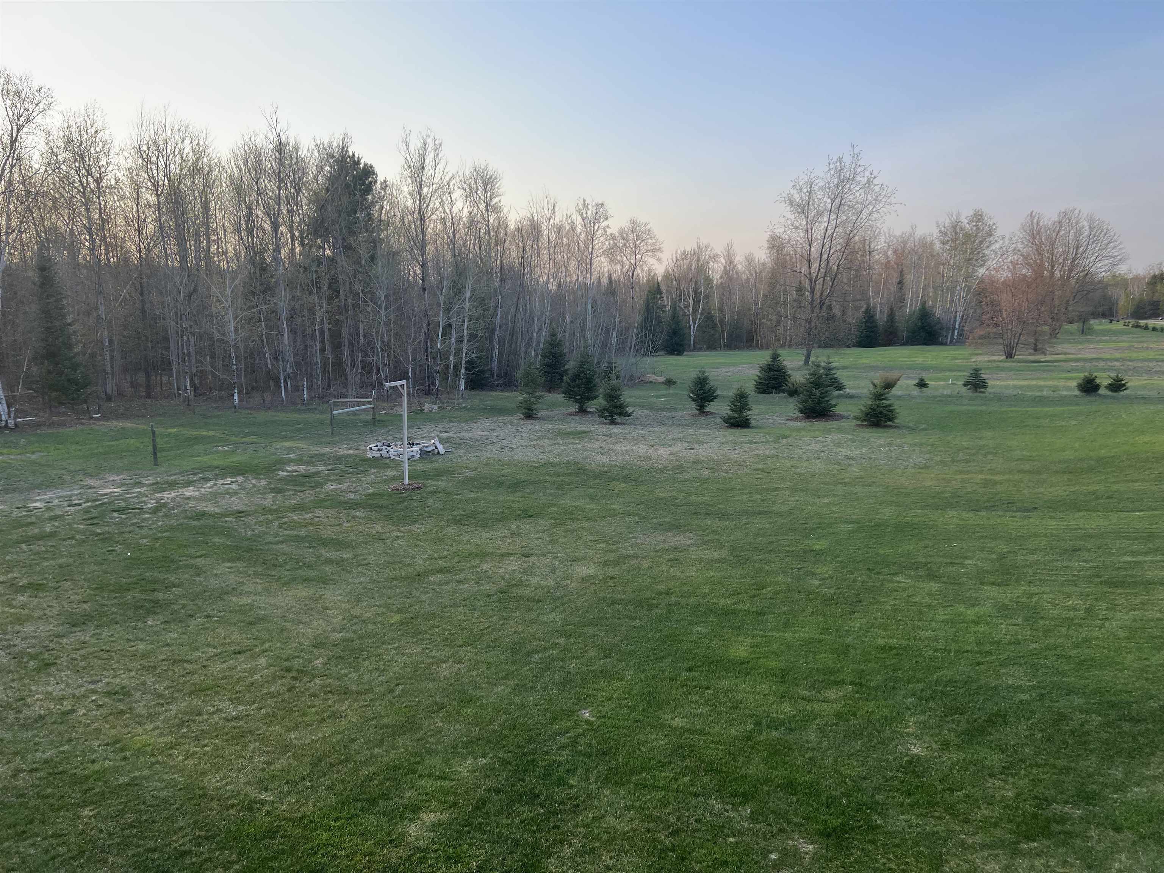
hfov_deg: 67.3
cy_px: 436
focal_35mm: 26
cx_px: 582
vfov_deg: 53.1
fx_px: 874
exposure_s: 1/808
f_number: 1.5
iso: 50
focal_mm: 5.7
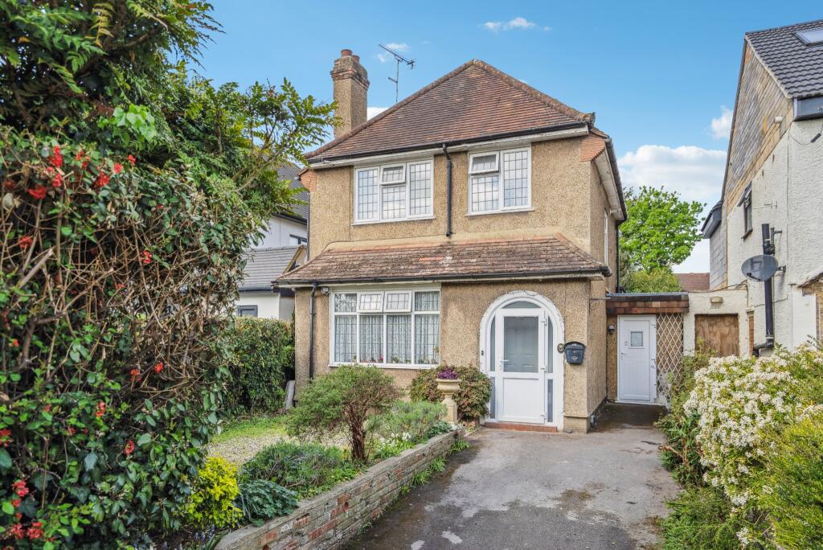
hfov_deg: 73.7
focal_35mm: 24
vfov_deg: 53.2
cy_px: 275
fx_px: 549
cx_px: 412
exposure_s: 1/1000
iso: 640
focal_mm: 24
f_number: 5.6
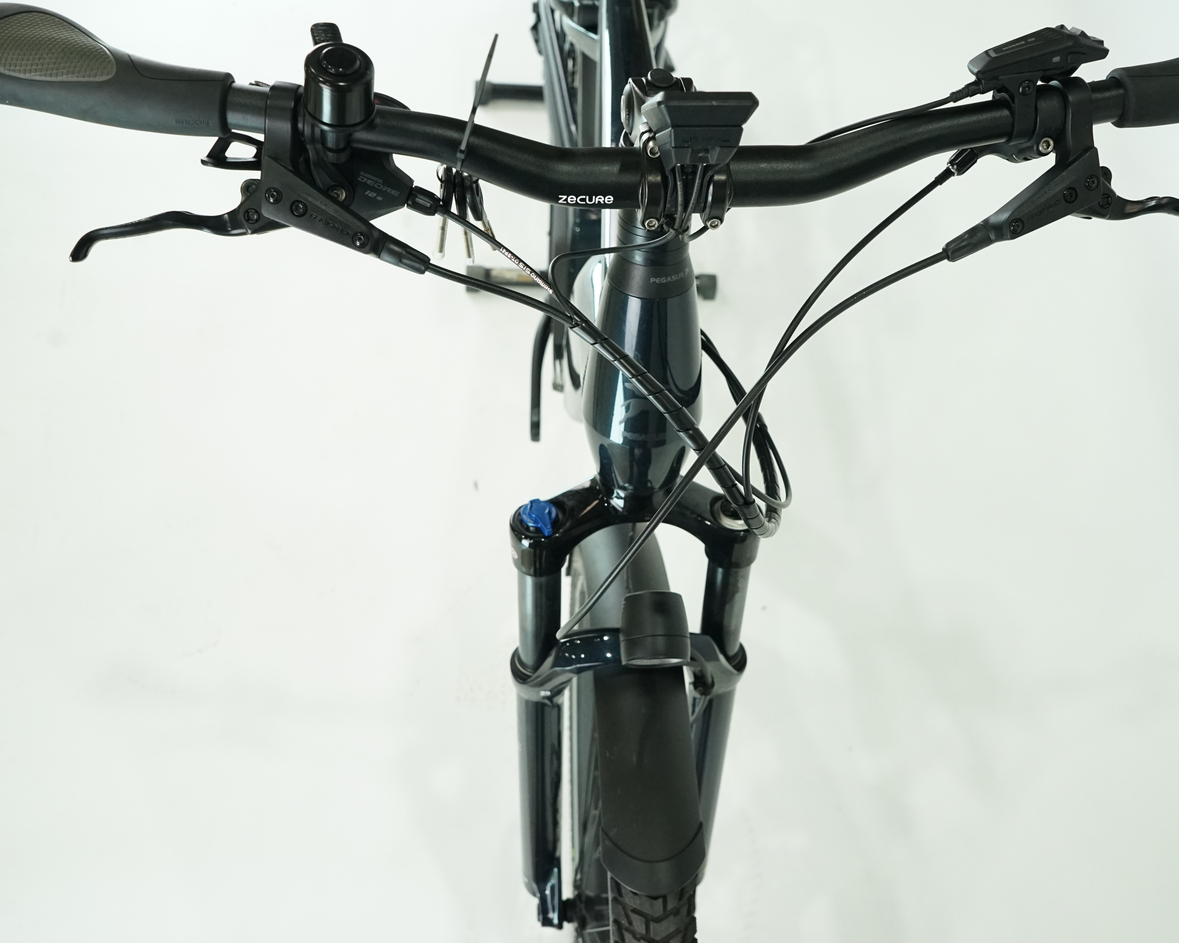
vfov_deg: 43.4
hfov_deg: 52.8
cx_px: 649
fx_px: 1186
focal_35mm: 34
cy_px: 461
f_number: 6.3
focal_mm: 29
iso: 2500
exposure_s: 1/200
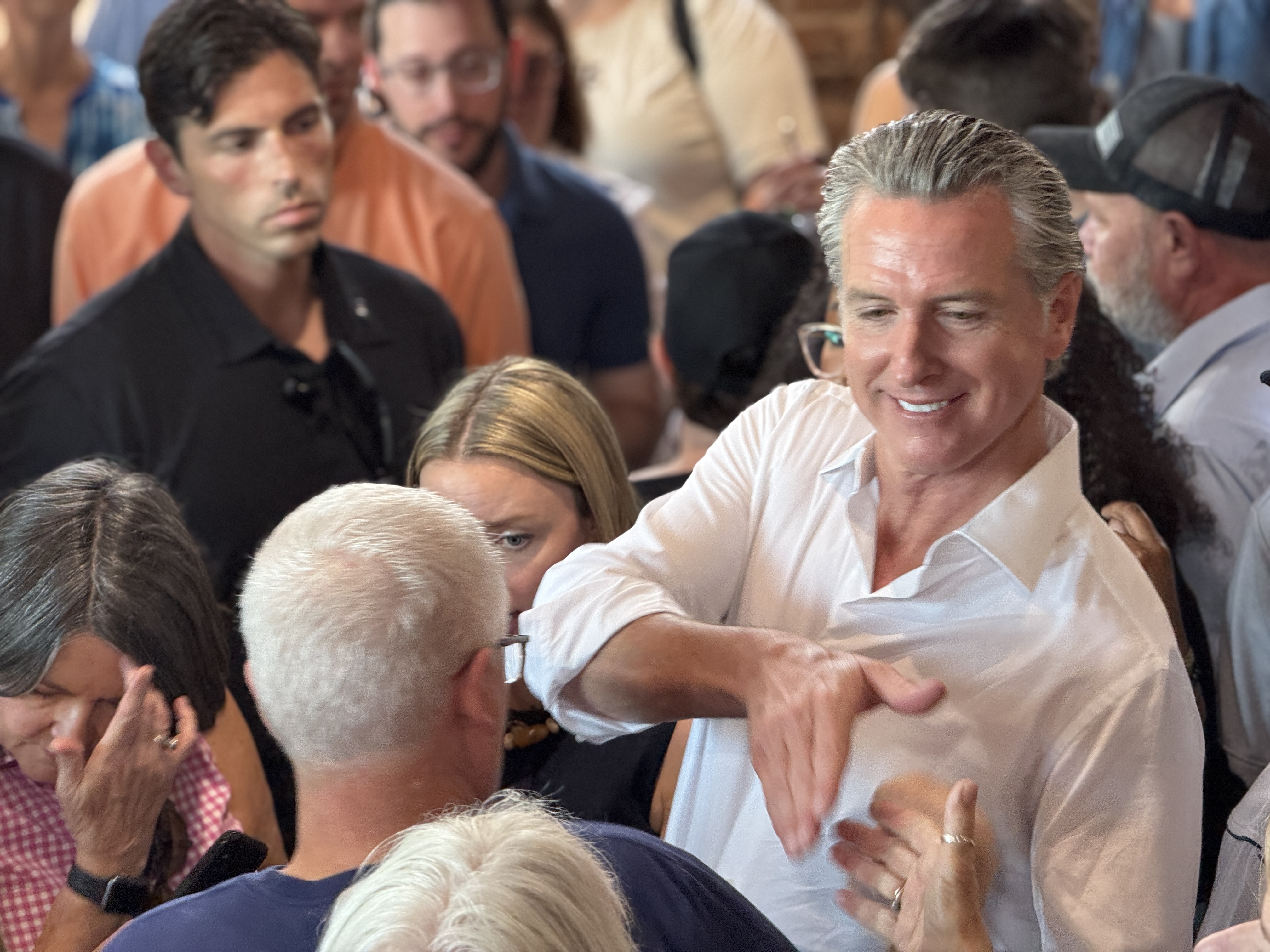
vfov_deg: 12.3
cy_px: 476
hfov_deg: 16.4
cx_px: 635
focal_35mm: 120
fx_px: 4403
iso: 400
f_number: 2.8
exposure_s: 1/59
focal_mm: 15.66
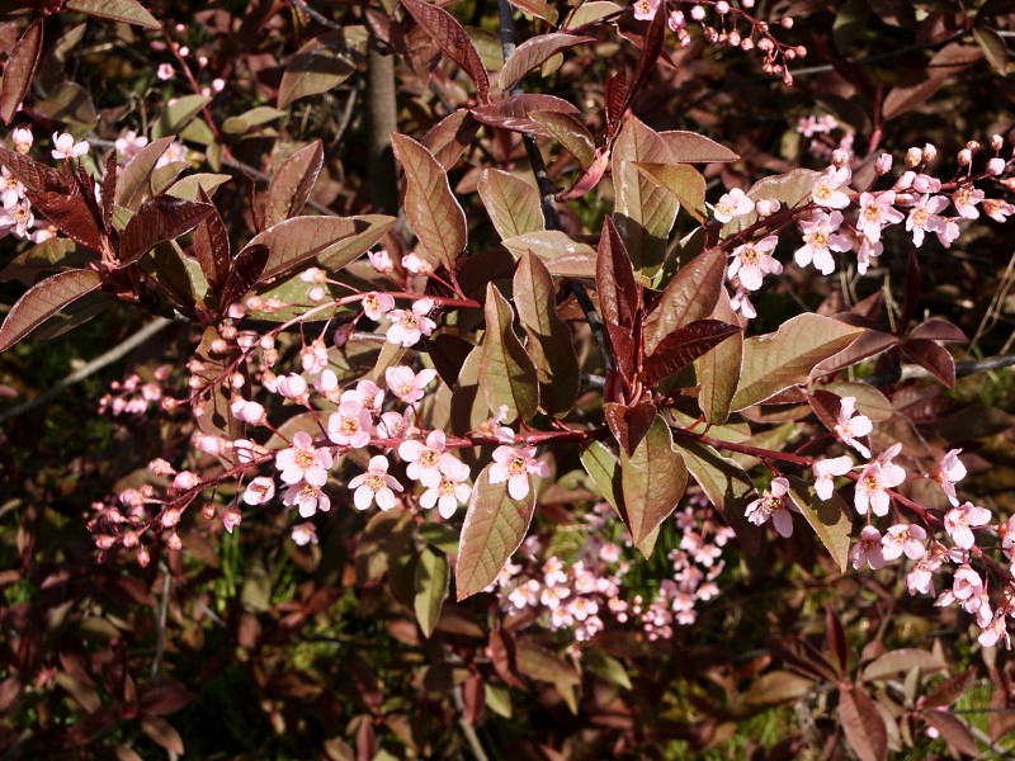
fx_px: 2287
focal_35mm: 78
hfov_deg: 25.0
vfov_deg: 18.9
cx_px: 508
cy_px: 380
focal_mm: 15.63
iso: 64
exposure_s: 1/90
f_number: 8
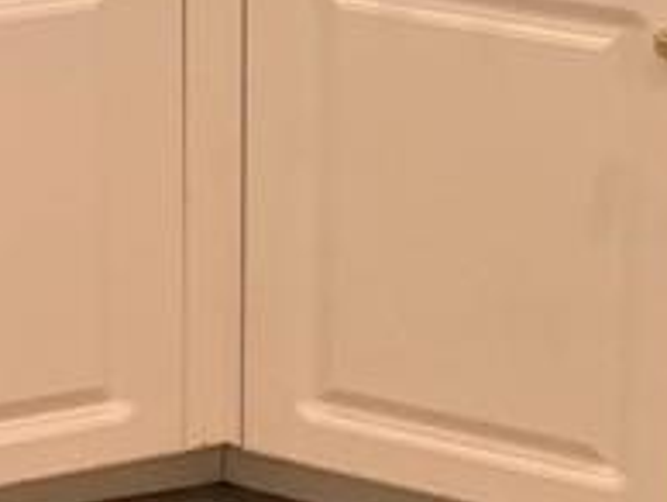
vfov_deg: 10.2
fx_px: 2643
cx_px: -117
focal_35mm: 137
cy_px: -430
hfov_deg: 14.0
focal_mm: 4.25
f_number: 1.8
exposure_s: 1/60
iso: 80
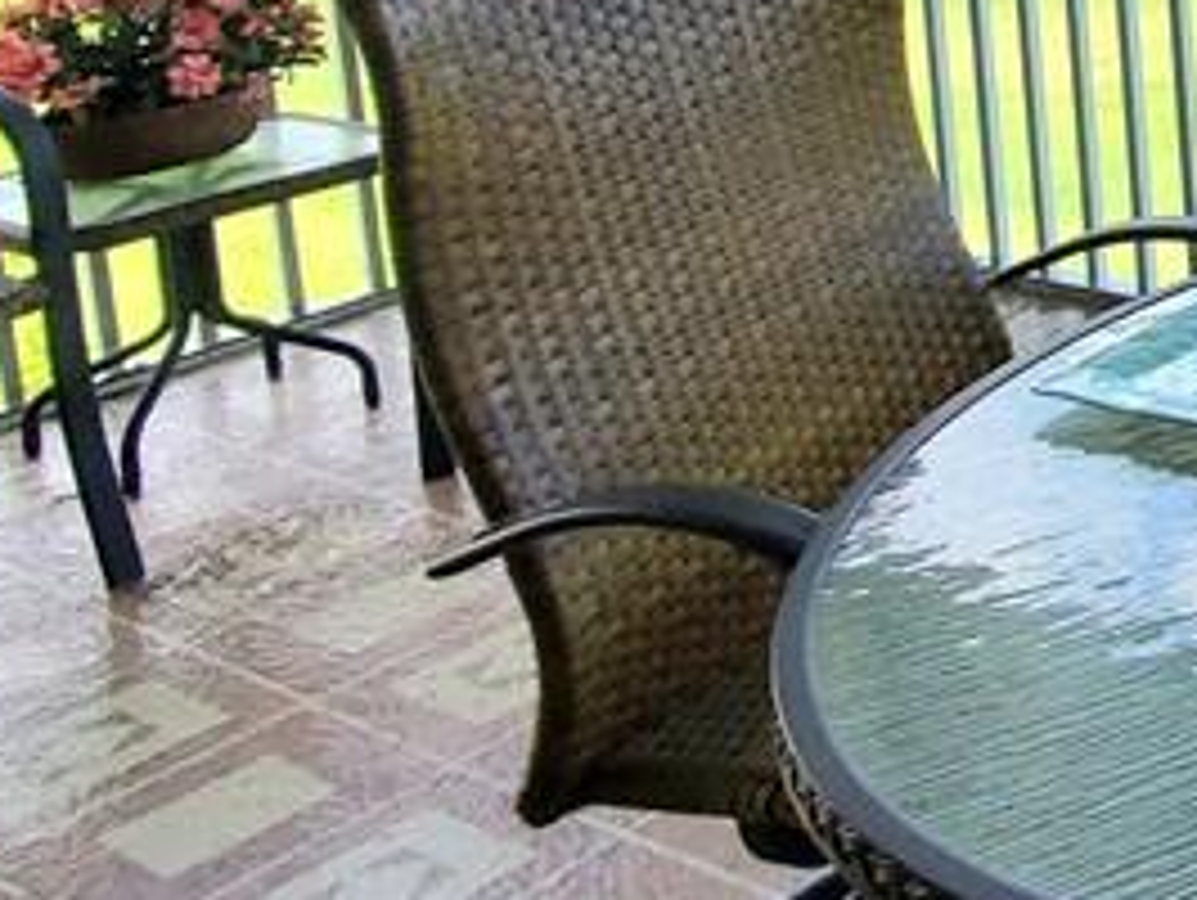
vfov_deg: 25.0
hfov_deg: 24.9
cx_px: 1948
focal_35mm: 50
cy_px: -288
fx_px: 1731
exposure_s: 1/357
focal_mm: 1.8
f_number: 2.2
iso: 50
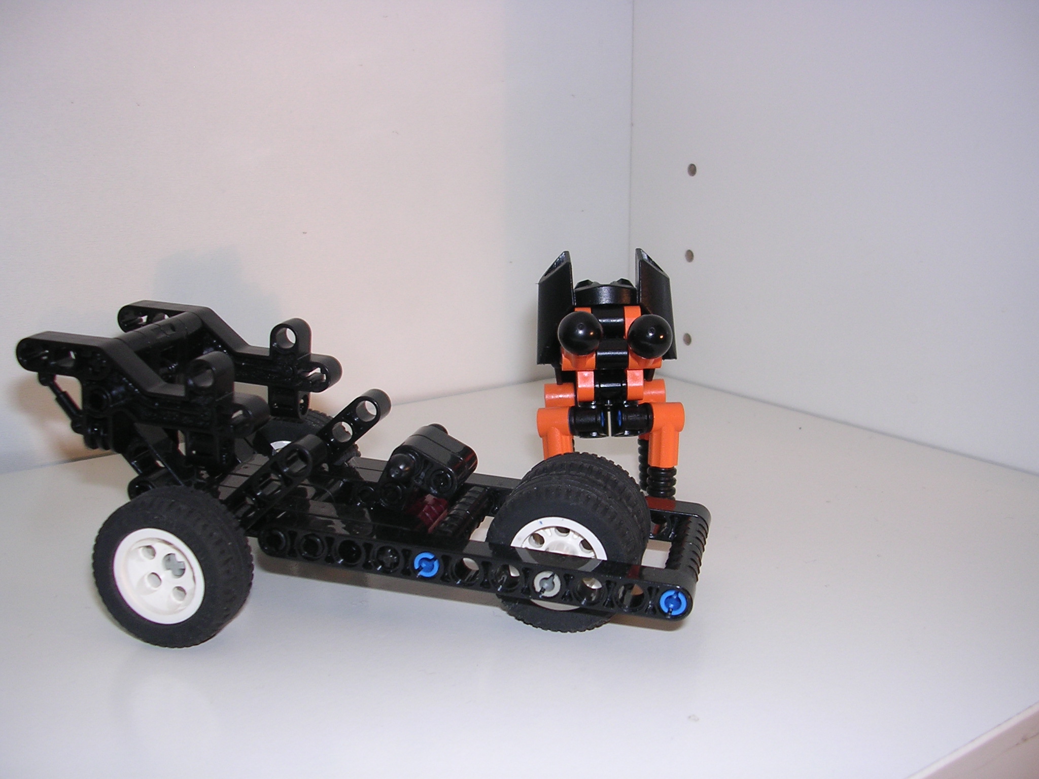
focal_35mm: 38
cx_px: 520
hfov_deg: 49.0
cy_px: 390
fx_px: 1141
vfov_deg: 37.7
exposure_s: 1/60.1
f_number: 2.8
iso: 100
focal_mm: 5.8
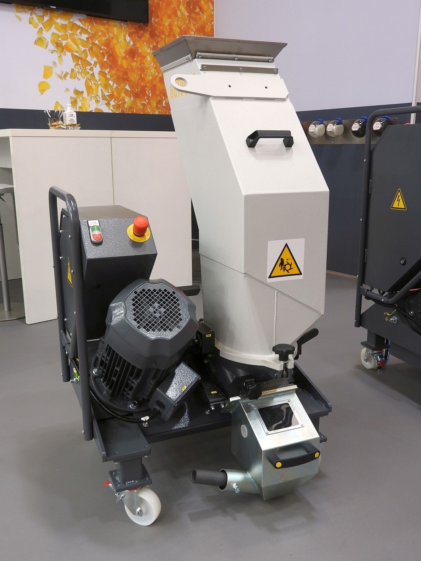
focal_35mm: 33
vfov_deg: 55.3
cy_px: 280
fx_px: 535
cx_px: 210
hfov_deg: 43.0
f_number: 3.6
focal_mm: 5.9
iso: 100
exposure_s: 1/50
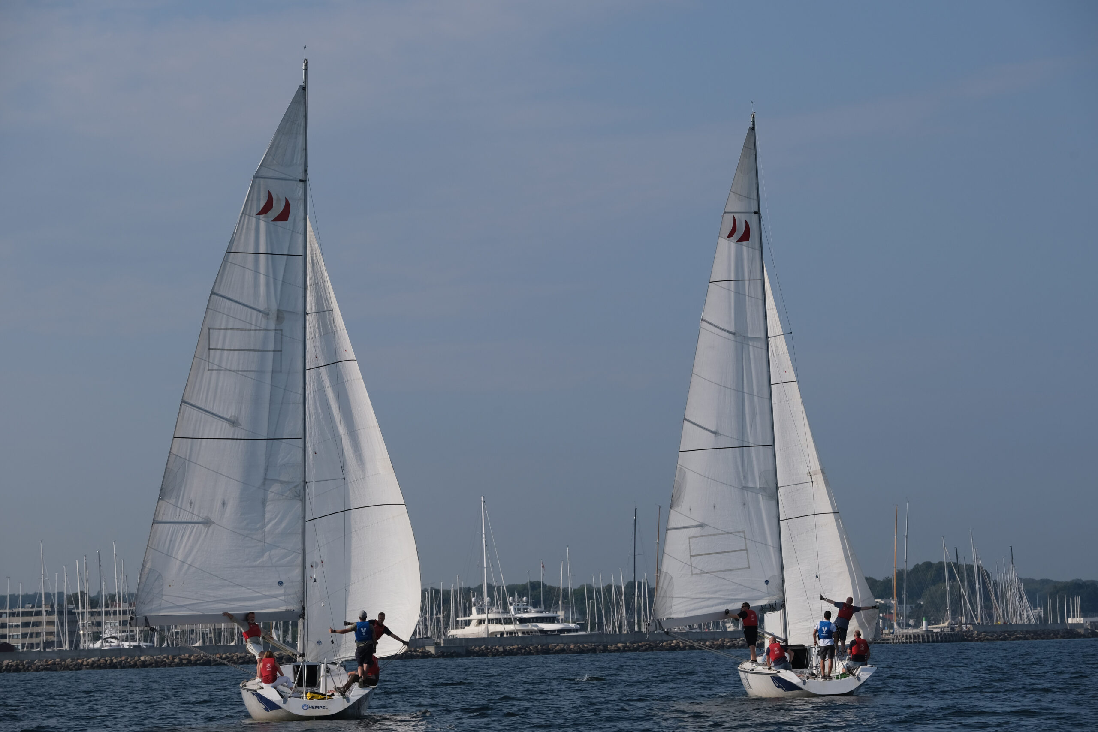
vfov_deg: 11.3
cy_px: 366
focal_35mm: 121
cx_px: 549
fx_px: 3690
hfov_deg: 16.9
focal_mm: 80.4
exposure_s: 1/1300
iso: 160
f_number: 5.6
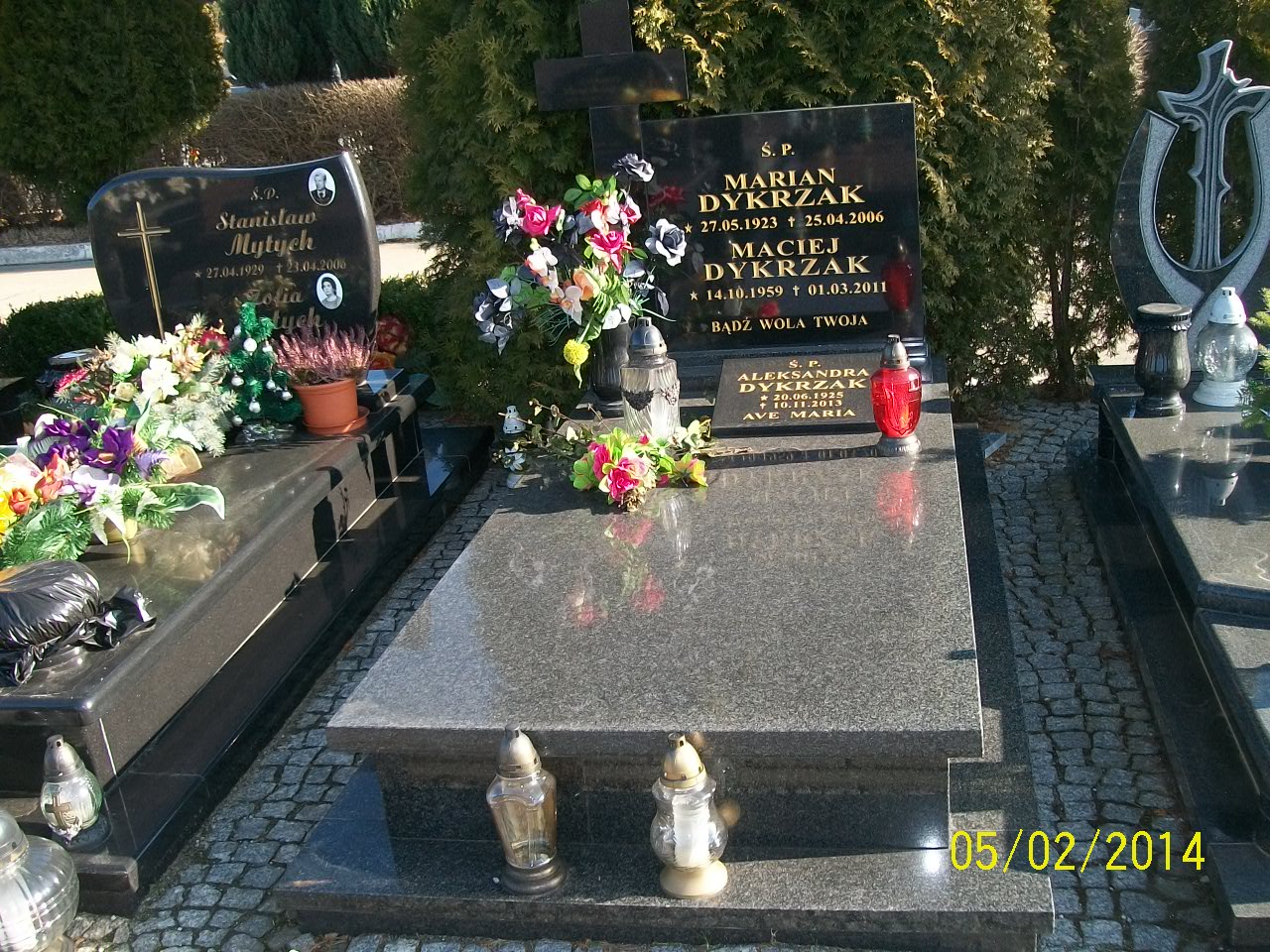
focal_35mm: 36
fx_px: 1321
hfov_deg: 51.4
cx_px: 635
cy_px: 476
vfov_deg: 39.7
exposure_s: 1/250
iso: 80
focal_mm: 6
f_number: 2.7
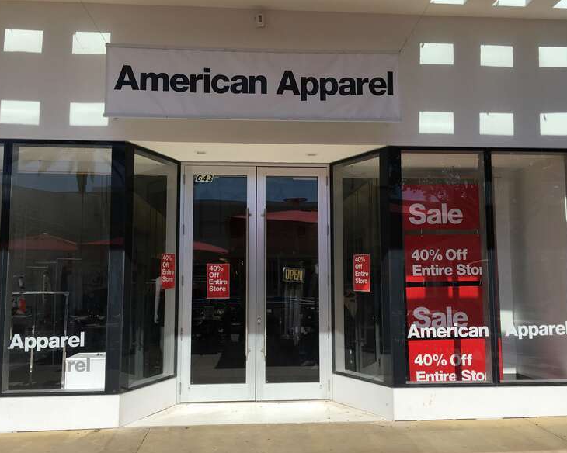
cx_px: 287
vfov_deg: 47.1
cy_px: 231
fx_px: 520
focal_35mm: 31
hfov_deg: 57.2
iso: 25
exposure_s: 1/2079
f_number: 2.2
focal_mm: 4.15
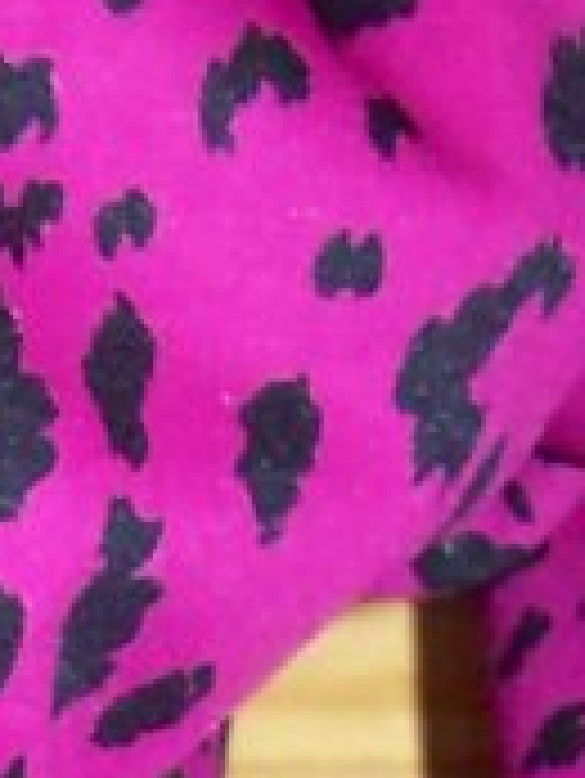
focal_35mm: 285
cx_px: -1125
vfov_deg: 6.2
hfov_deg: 5.0
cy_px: 2557
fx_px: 6414
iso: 400
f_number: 2.8
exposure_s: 1/60
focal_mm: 7.8
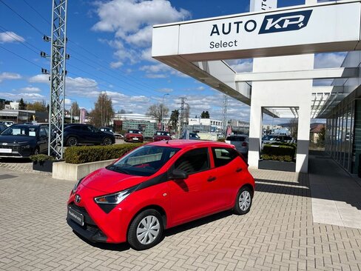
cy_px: 136
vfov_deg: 53.1
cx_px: 180
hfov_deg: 67.3
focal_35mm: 26
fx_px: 271
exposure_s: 1/6494
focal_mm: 5.1
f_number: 1.6
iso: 50
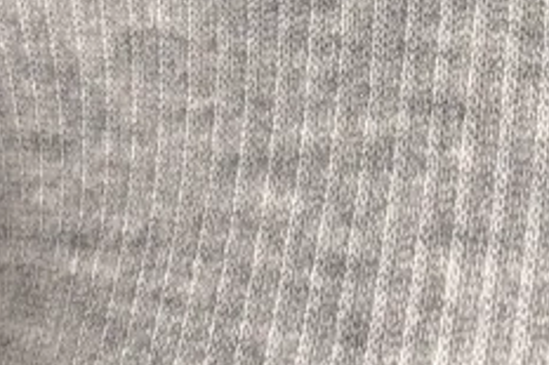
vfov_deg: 8.0
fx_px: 2545
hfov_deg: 12.3
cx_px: 429
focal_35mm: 167
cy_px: -243
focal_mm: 5.96
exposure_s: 1/100
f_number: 1.6
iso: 100
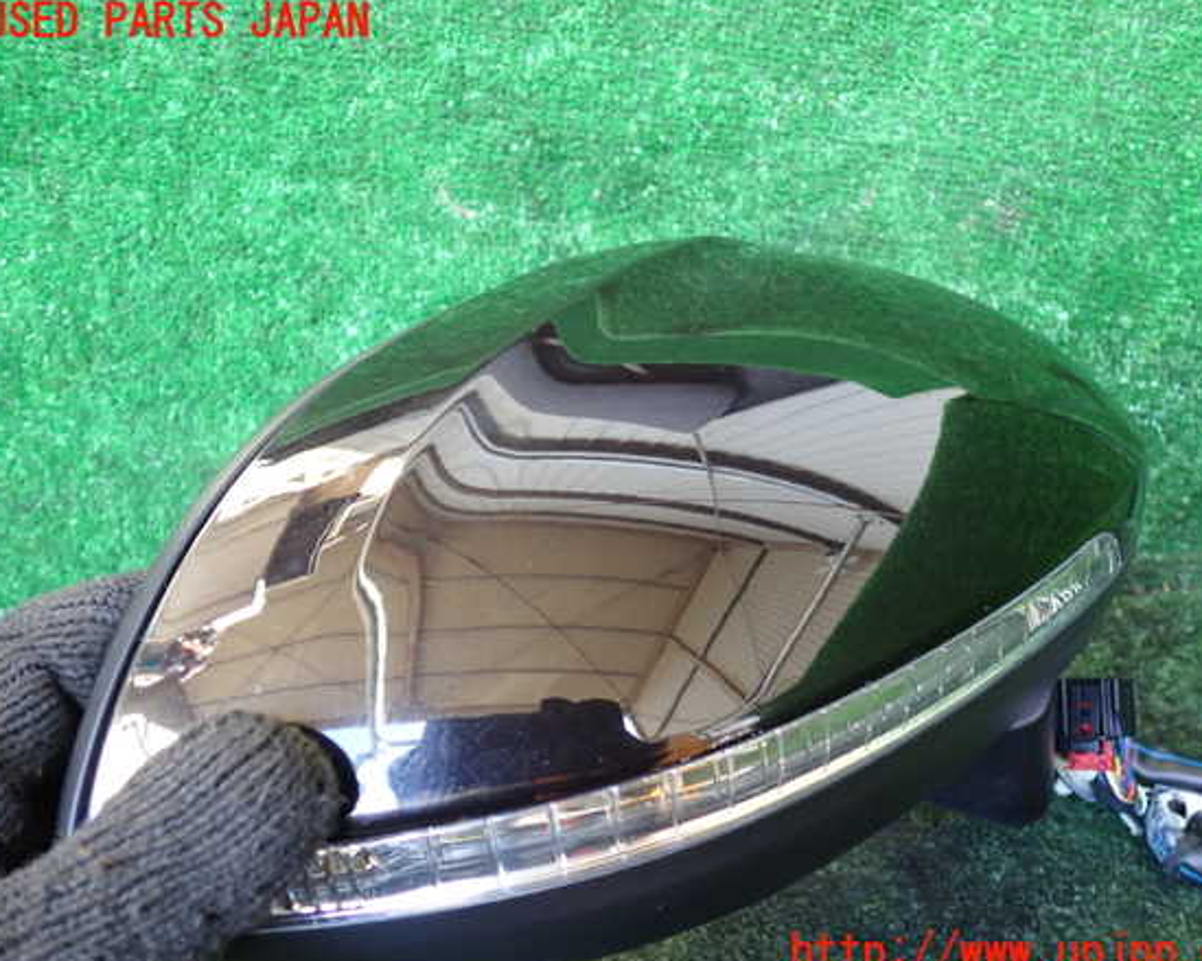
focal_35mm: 32
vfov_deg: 45.8
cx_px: 628
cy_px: 488
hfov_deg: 55.6
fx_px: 1138
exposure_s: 1/30
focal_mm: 5.4
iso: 250
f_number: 2.3
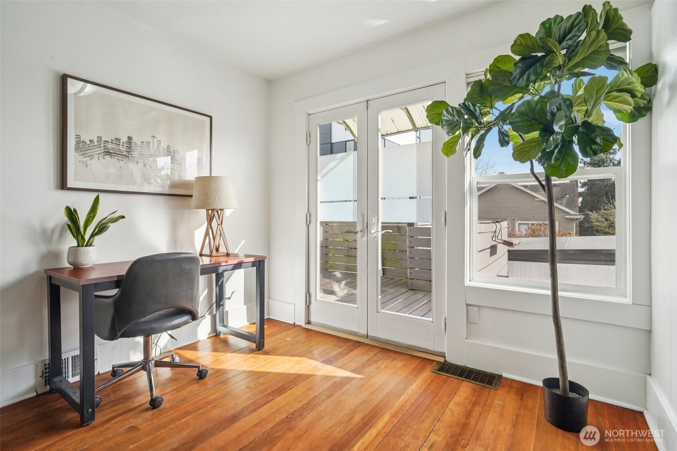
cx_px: 338
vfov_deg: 73.7
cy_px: 226
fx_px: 301
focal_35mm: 16
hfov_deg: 96.7
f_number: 7.1
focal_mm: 16
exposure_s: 1/800
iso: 1600
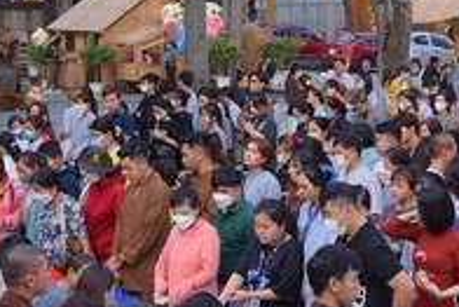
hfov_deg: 16.1
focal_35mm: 126
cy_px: 64
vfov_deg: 10.9
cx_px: 363
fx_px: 1608
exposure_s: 1/160
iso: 250
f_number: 5.6
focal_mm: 38
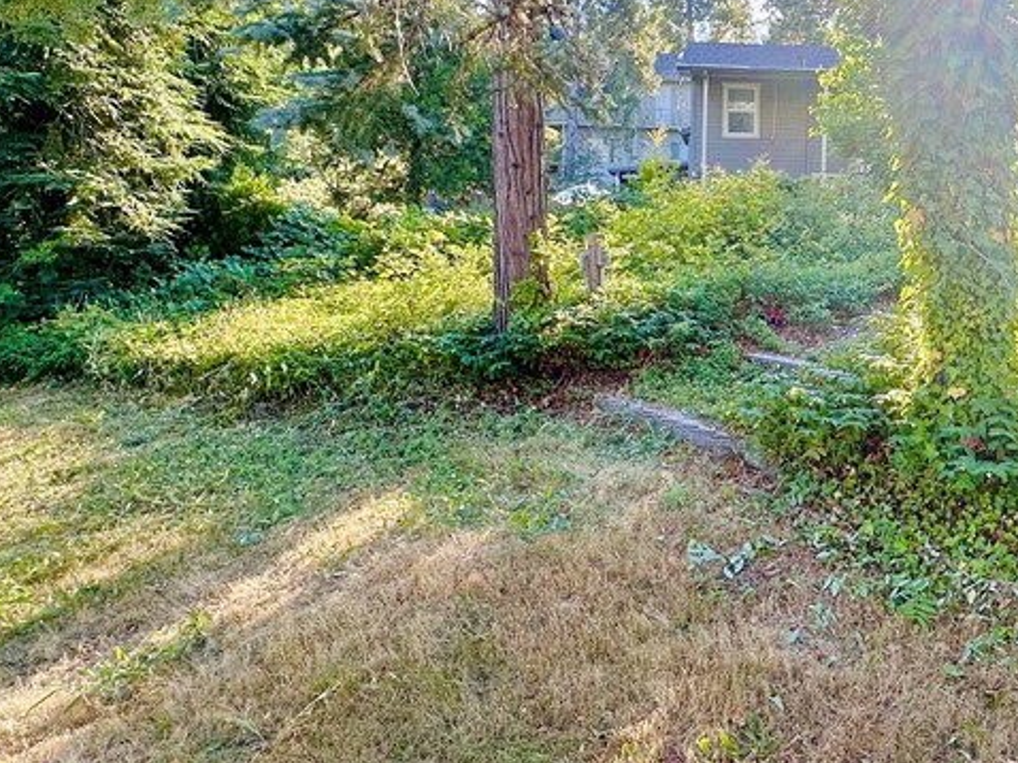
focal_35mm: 30
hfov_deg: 56.4
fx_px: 882
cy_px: 322
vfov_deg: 46.6
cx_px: 790
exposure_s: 1/130
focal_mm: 2.22
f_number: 2.2
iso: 40
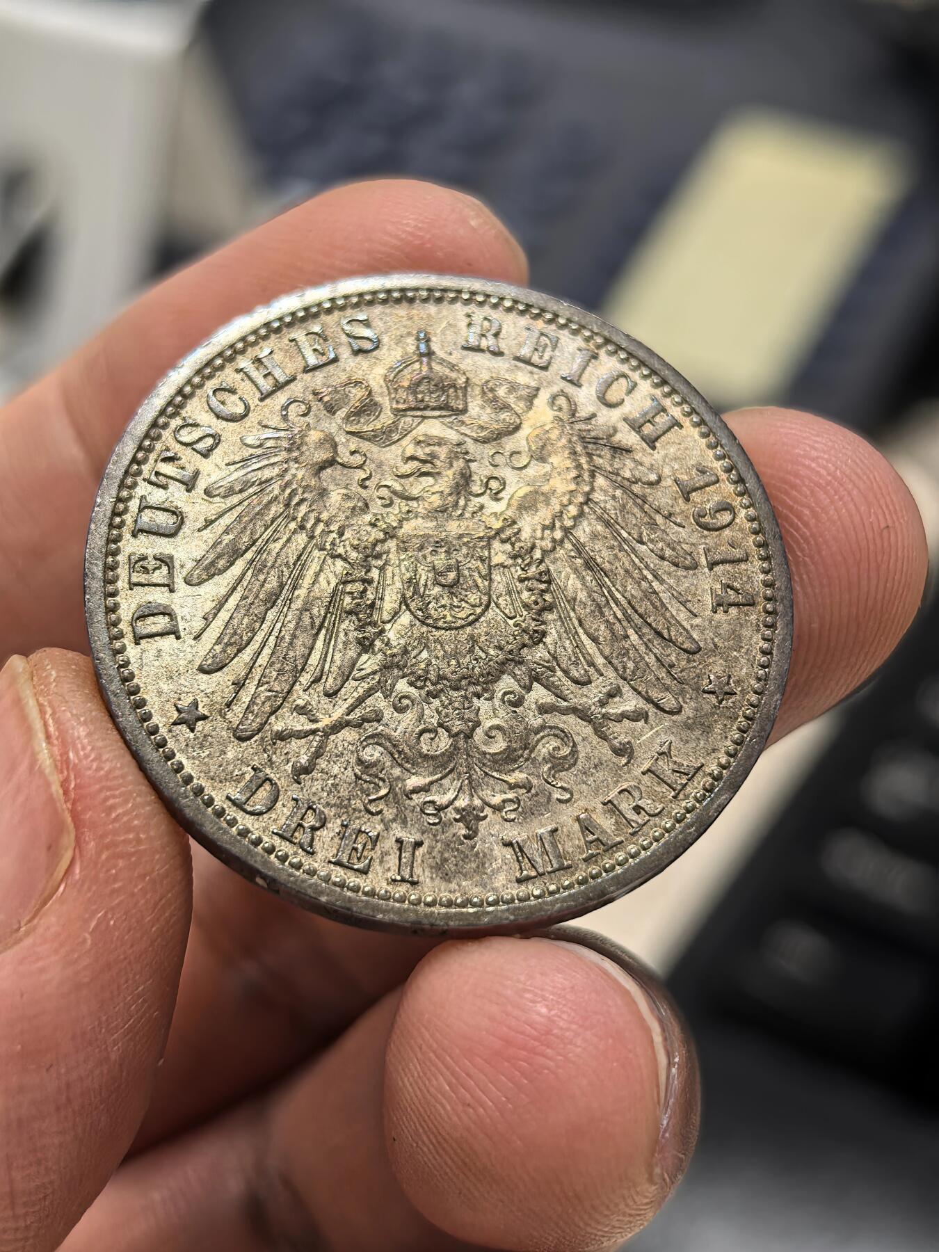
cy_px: 626
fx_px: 1953
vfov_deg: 35.5
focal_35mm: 54
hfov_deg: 27.0
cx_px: 470
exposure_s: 1/100
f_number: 2
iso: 250
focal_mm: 6.98
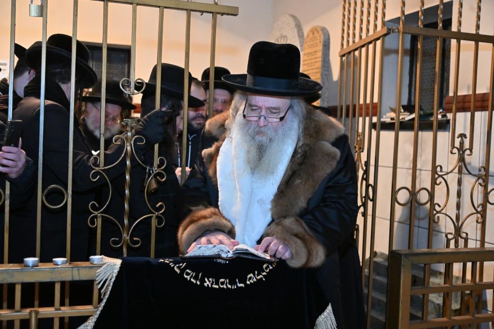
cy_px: 164
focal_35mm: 44
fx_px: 604
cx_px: 247
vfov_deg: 30.5
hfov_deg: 44.5
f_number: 4
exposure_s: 1/200
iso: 2000
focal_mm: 44
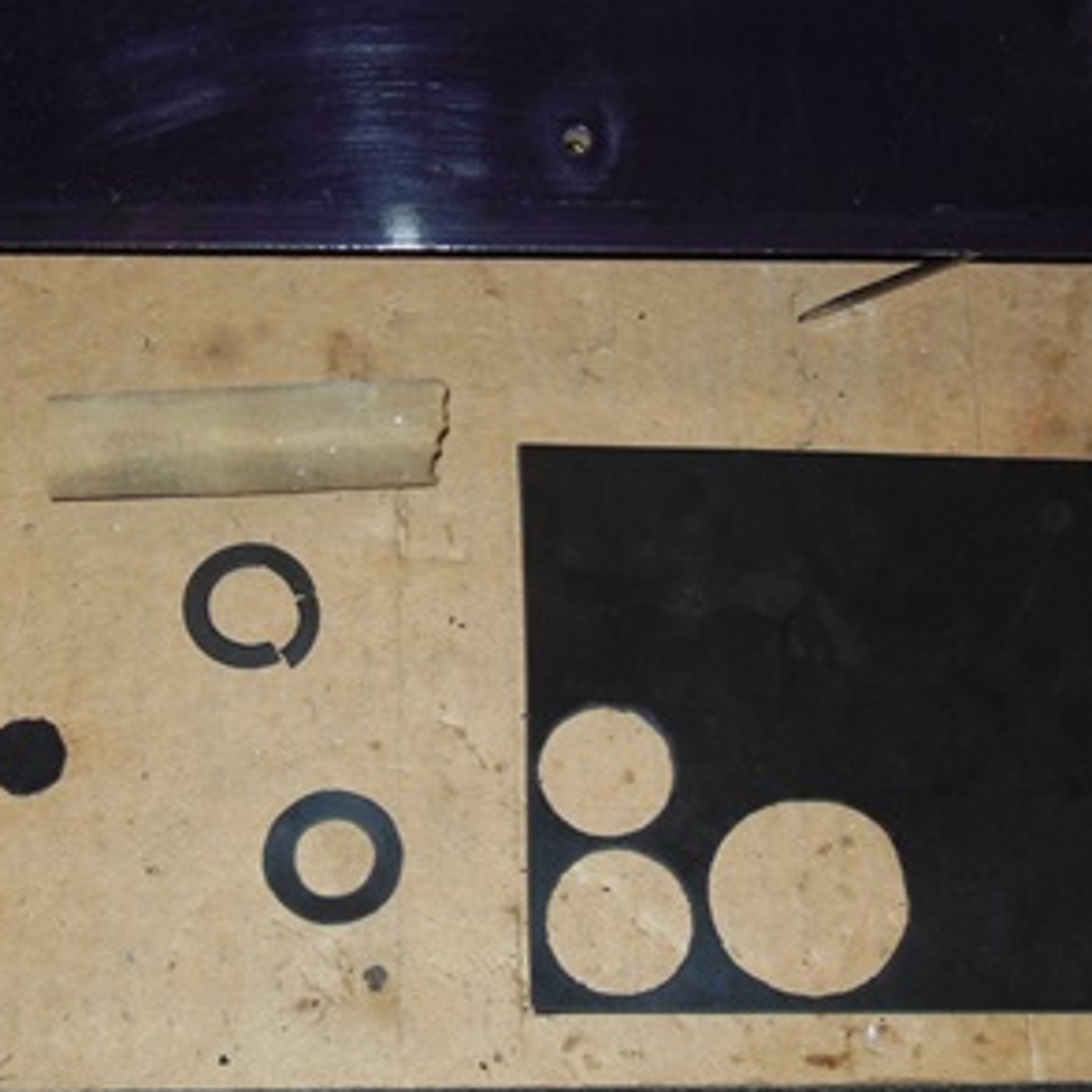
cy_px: 620
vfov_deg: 29.5
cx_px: 553
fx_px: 2070
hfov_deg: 29.6
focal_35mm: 58
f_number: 3.8
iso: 125
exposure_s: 1/30
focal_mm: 7.7
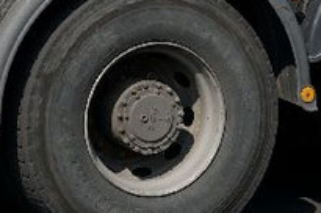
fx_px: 1878
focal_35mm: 211
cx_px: 304
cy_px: -179
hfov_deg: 9.7
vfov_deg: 6.3
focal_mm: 24
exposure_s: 1/250
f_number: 8
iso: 100
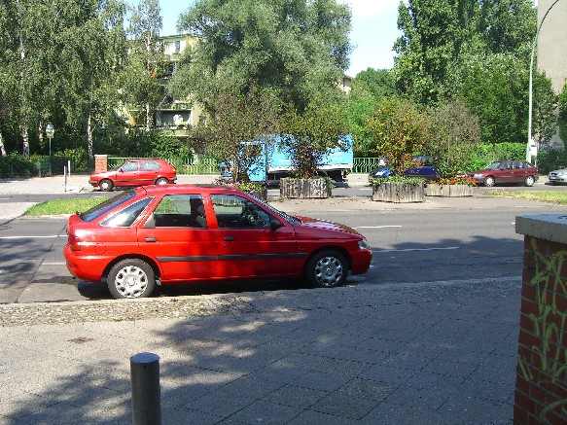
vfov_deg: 37.7
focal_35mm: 38
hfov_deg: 49.0
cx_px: 284
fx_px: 622
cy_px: 212
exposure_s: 1/250
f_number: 4
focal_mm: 7.9
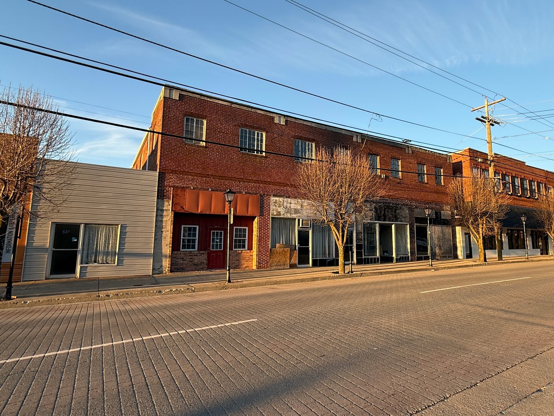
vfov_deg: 85.7
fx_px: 224
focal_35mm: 14
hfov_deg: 102.1
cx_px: 277
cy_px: 208
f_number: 2.2
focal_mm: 2.22
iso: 50
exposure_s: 1/258
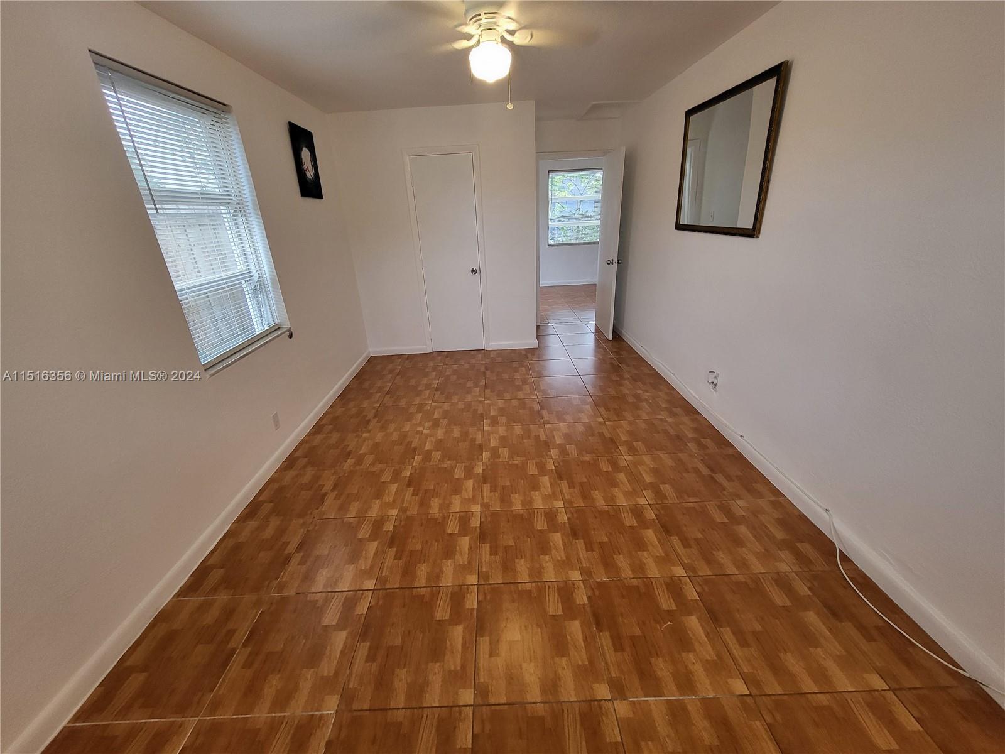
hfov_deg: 106.2
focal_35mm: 13
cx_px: 502
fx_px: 377
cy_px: 377
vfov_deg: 89.9
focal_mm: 1.74
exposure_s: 1/60
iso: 160
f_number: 2.2
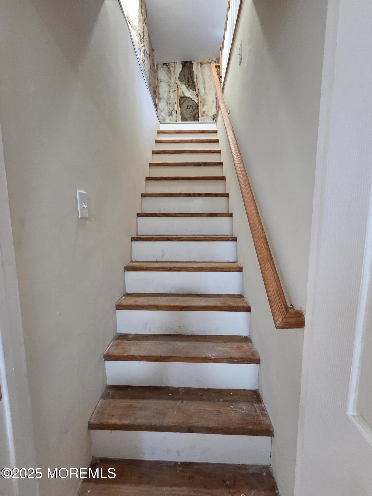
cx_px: 186
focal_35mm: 13
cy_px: 248
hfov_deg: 89.9
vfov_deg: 106.2
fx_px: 186
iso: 1000
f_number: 2.2
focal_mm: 2.2
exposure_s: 1/60
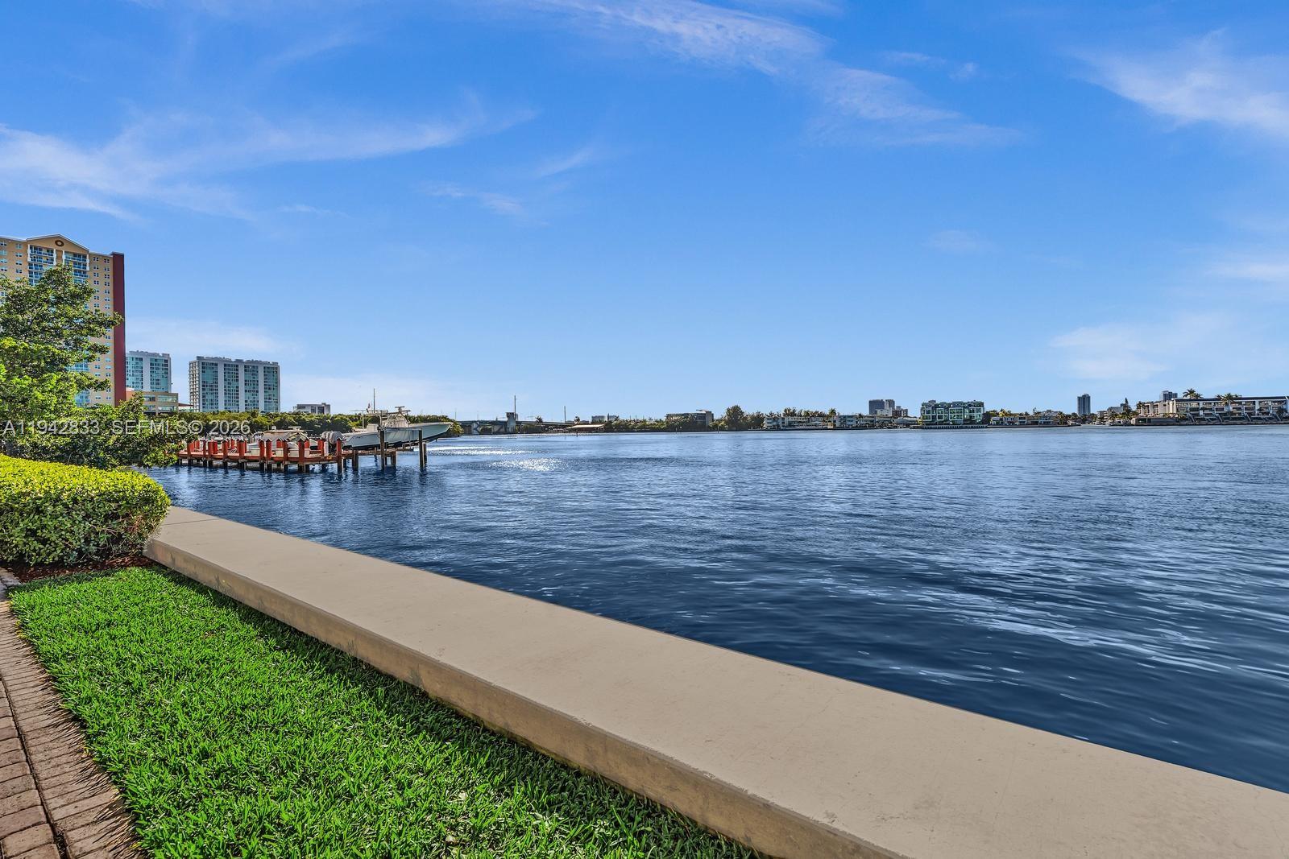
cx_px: 644
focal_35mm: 16
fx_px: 573
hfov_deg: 96.7
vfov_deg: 73.8
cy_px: 430
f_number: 8
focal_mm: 16
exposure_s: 1/2000
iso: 200
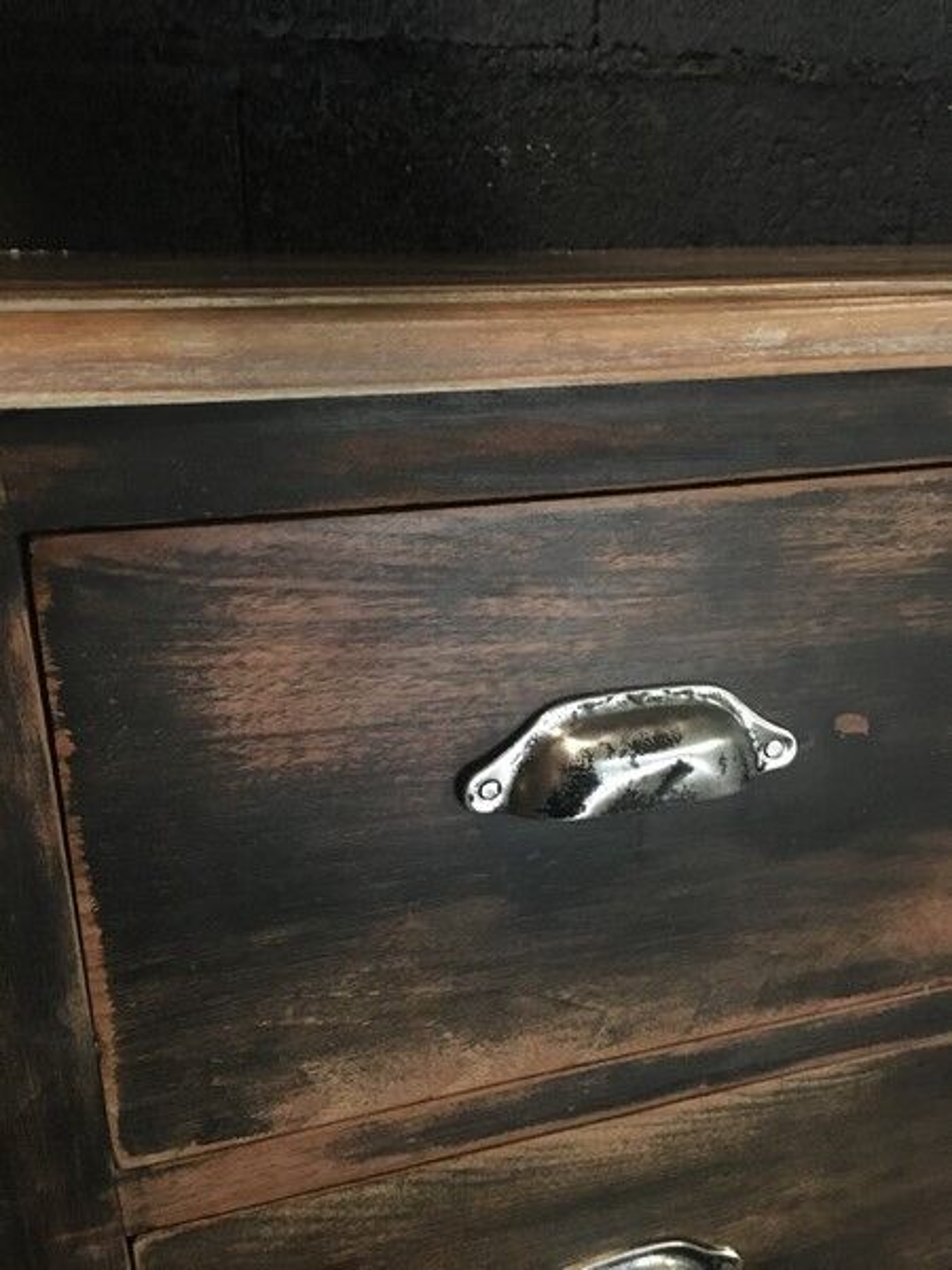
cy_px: 635
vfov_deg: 61.7
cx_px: 476
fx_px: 1063
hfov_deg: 48.2
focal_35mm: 29
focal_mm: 4.15
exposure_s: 1/17
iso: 640
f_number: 2.2
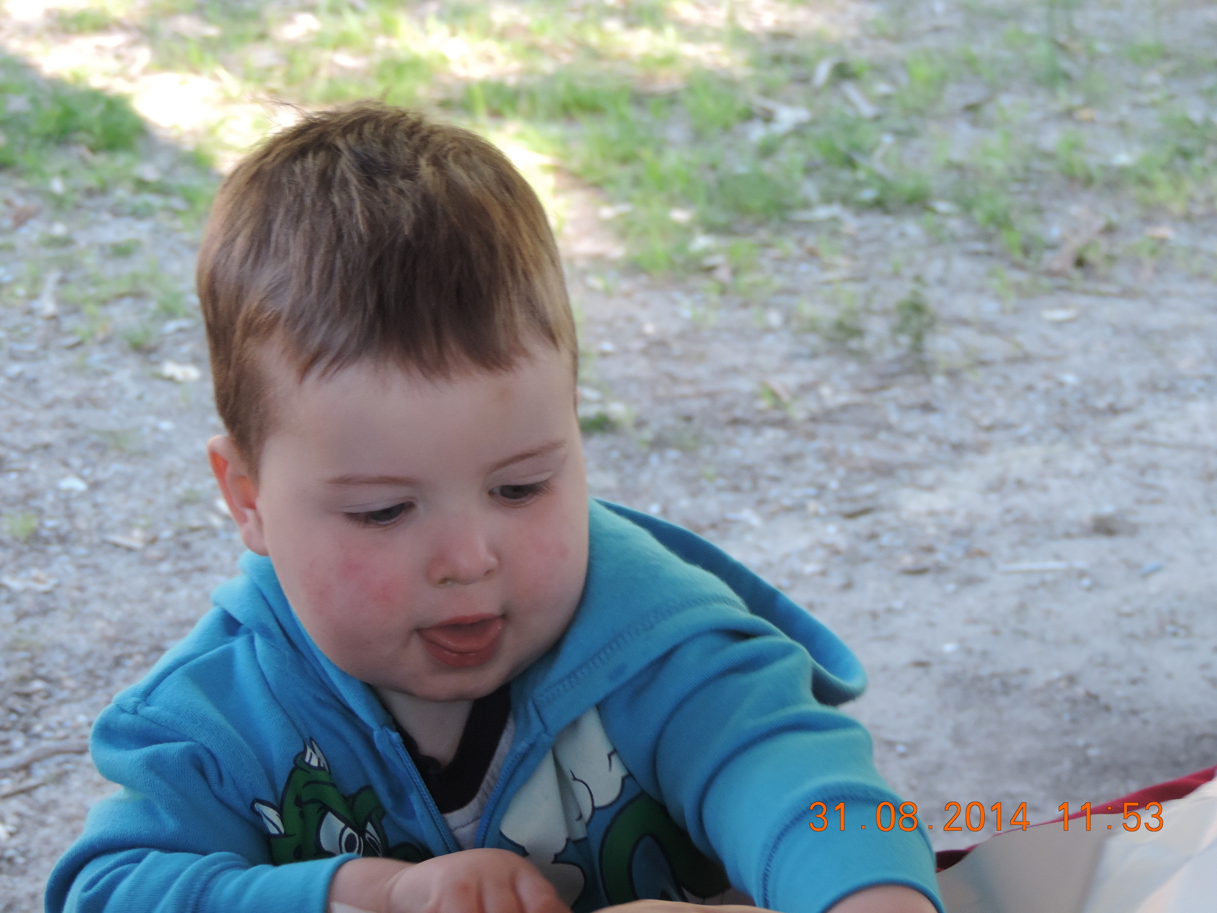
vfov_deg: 10.2
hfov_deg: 13.6
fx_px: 5098
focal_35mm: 145
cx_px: 608
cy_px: 456
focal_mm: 25.8
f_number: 4.4
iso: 400
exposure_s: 1/60
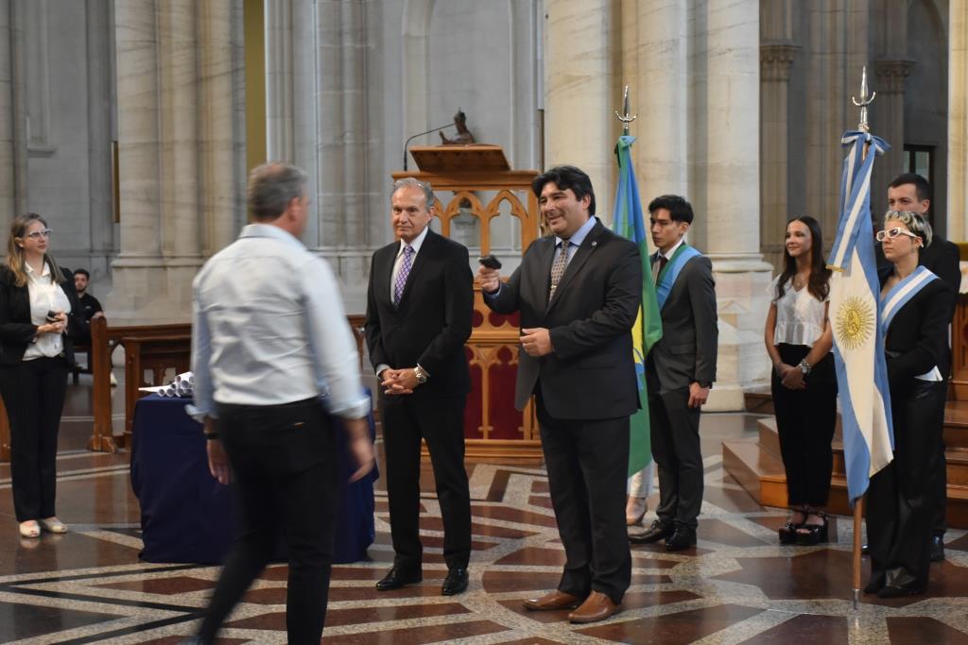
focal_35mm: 63
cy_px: 322
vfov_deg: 21.6
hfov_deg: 31.9
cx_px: 484
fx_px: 1694
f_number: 4.5
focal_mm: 42
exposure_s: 1/30
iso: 1250
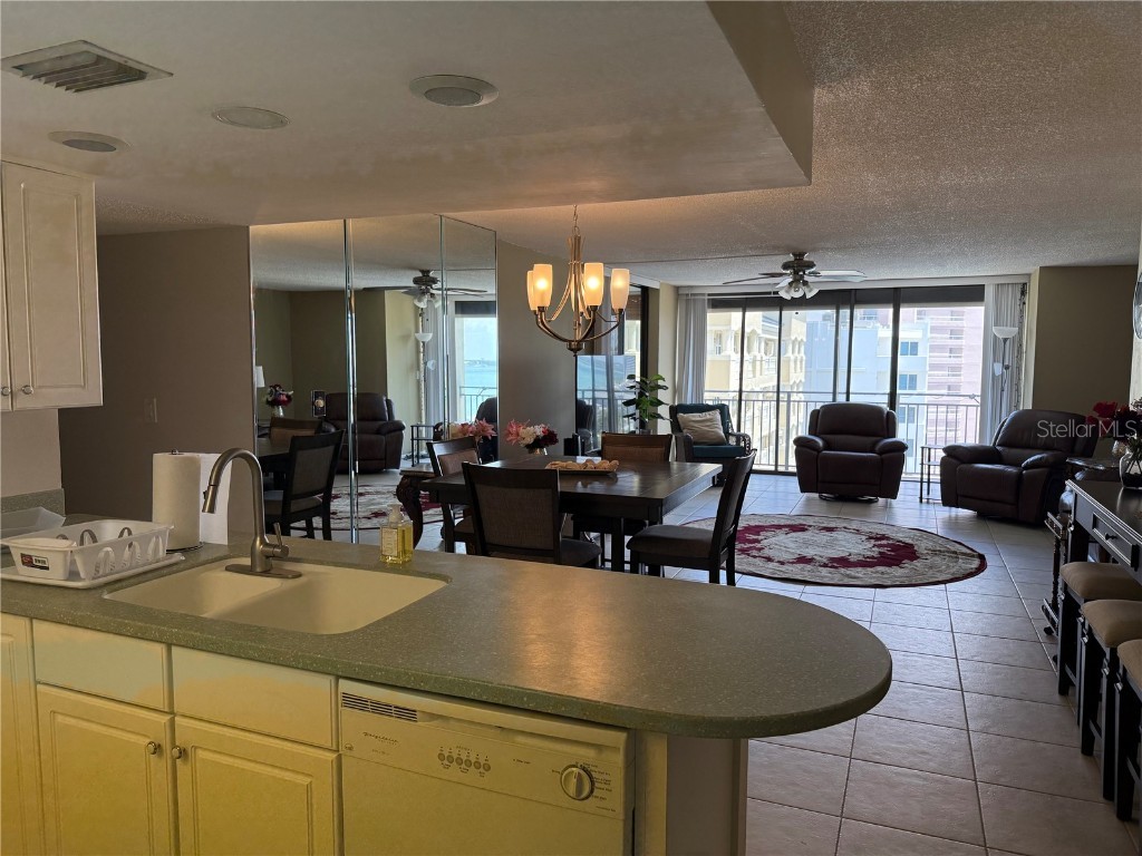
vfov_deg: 56.8
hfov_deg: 71.6
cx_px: 571
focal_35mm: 24
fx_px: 792
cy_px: 428
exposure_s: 1/222
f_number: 1.78
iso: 200
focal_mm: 6.76
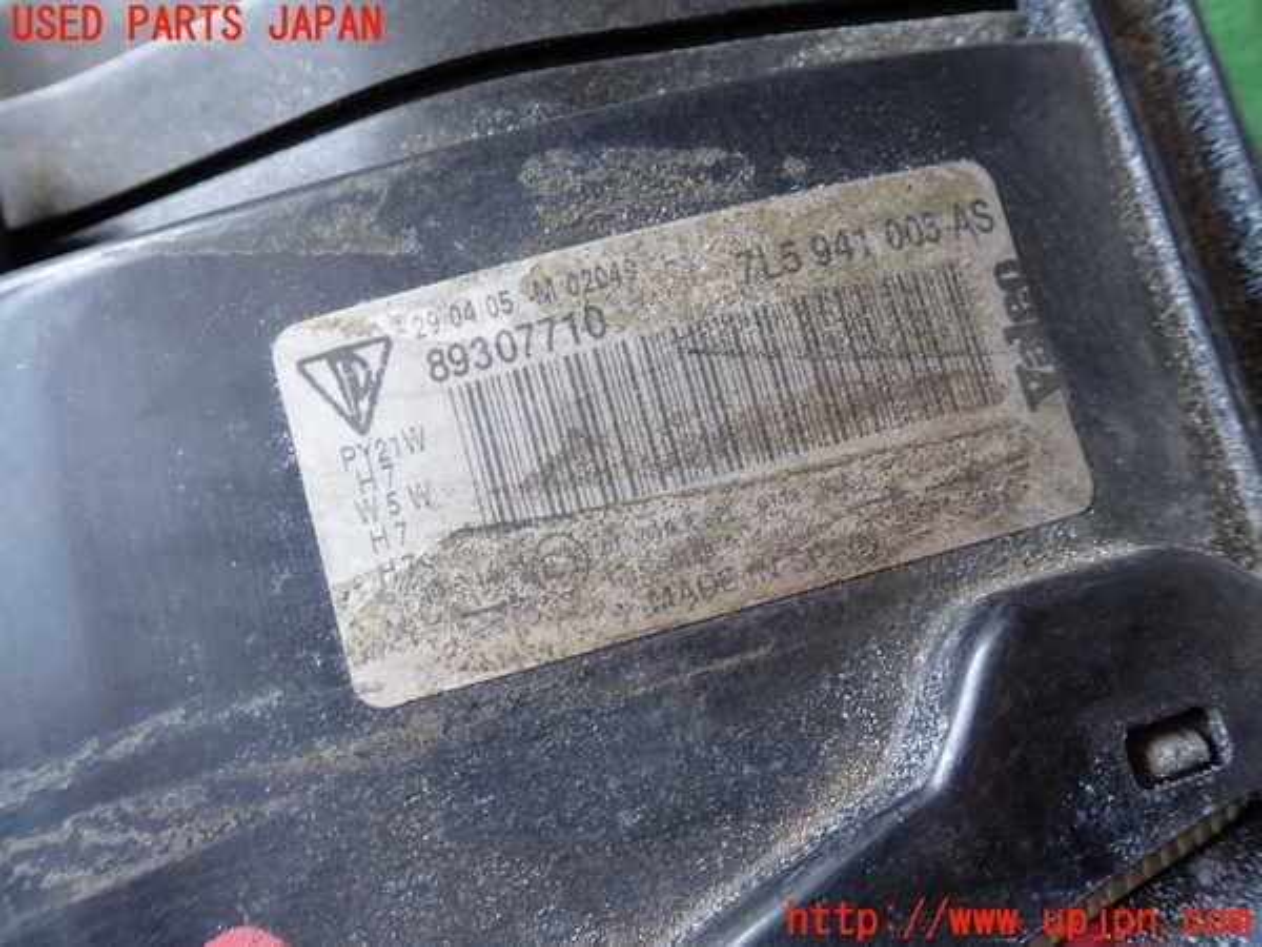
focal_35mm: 32
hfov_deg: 56.8
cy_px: 474
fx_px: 1167
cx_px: 631
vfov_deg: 44.2
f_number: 2.4
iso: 125
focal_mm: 5.79
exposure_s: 1/60
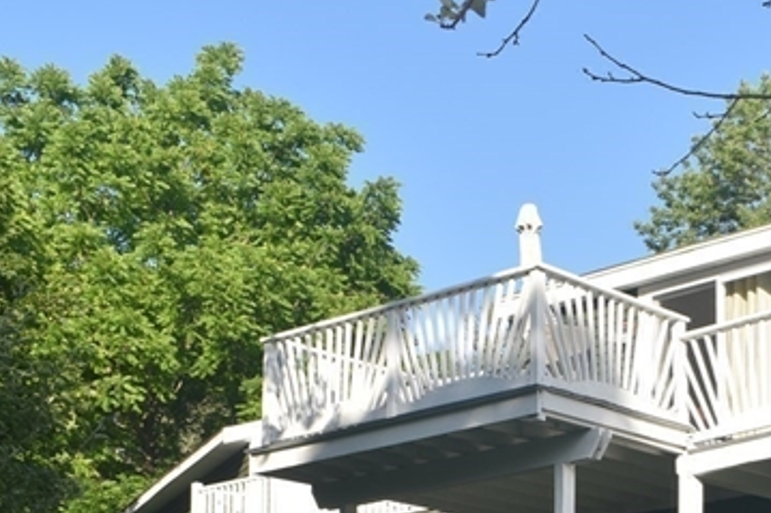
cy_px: 645
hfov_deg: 25.5
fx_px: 1648
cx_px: 704
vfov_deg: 16.8
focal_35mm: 77
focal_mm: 18
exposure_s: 1/200
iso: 100
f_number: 7.1
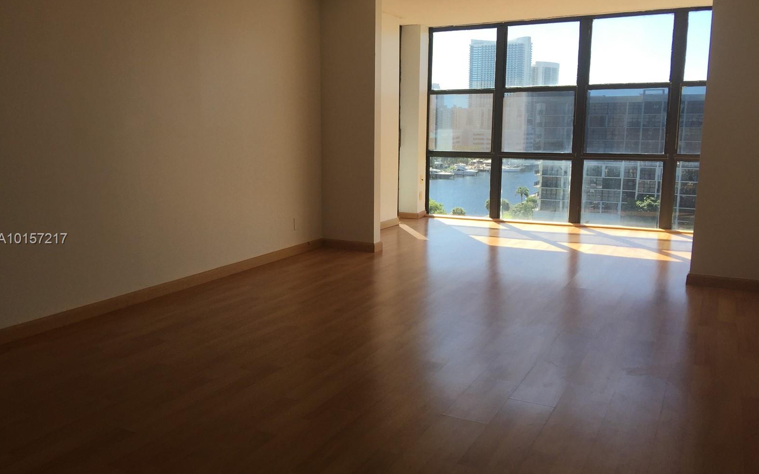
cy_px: 239
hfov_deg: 61.2
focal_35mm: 31
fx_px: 641
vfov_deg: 40.6
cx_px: 377
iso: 32
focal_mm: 4.15
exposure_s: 1/775
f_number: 2.2
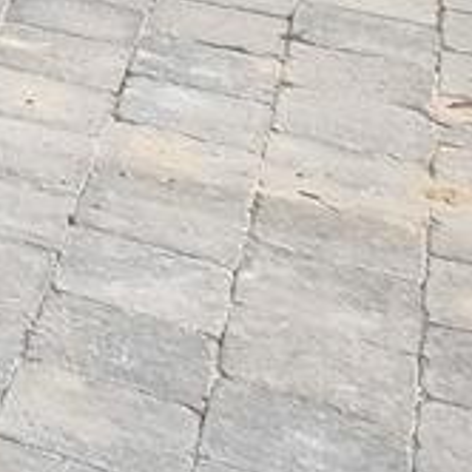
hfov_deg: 9.0
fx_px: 1712
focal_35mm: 111
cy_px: -1098
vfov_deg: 9.9
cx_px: -1254
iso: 50
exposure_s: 1/1916
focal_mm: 2.2
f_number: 2.2
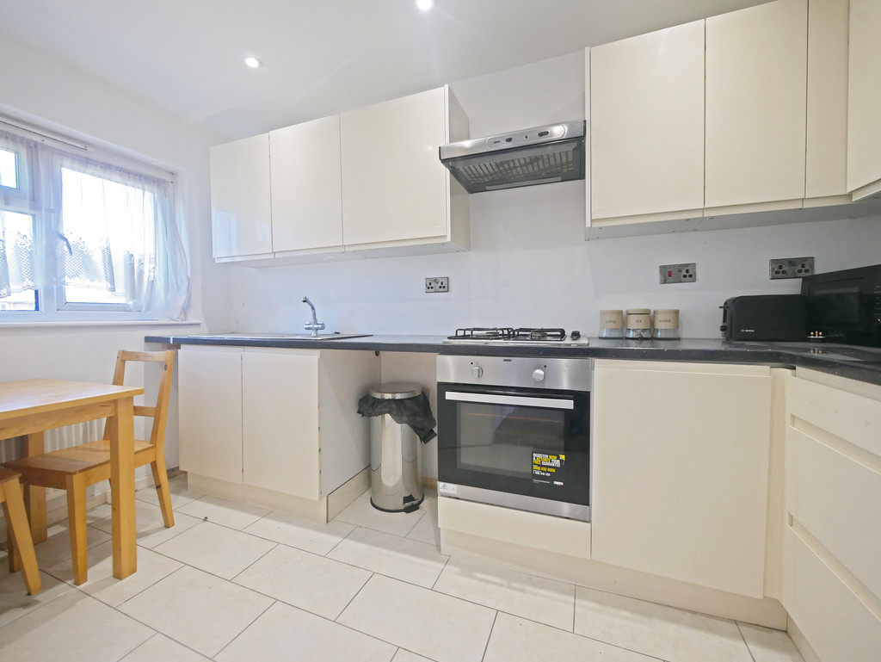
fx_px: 356
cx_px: 440
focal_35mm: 14
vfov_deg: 85.7
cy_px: 331
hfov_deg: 102.0
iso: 400
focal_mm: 7
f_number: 4
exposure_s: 1/60
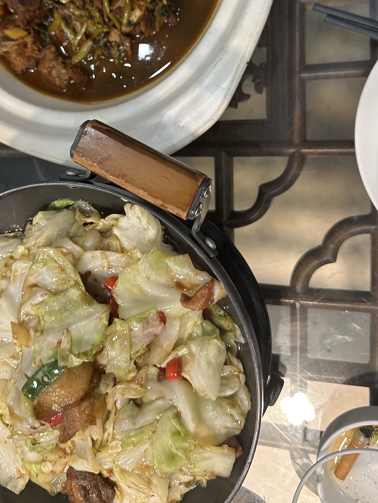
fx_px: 509
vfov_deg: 51.1
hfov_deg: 40.5
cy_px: 149
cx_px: 151
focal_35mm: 35
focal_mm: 6.86
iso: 160
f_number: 1.78
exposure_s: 1/50
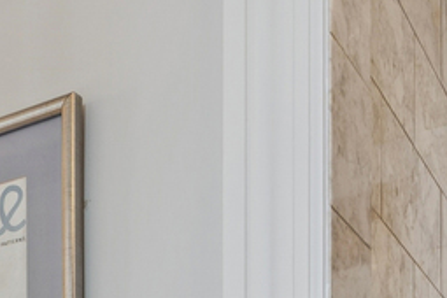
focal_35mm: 89
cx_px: 11
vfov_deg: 12.4
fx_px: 1105
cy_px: 699
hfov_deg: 22.1
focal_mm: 14
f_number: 9.5
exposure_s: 1/6
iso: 200
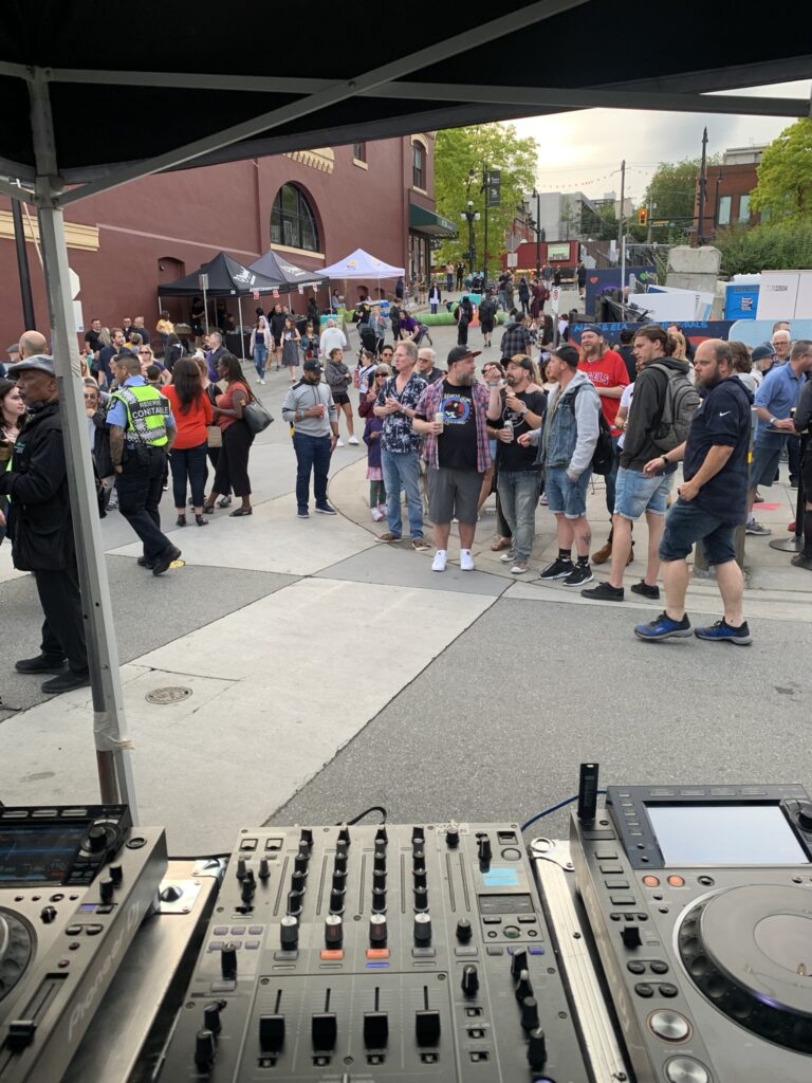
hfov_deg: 53.1
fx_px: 813
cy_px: 542
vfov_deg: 67.3
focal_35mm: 26
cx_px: 406
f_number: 1.8
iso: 25
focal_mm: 4.25
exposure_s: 1/122
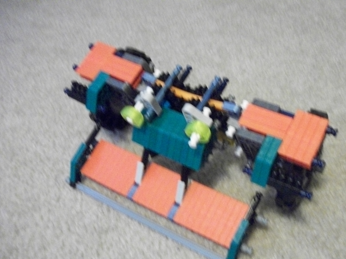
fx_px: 379
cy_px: 153
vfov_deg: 37.5
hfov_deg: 48.8
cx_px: 201
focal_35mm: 38
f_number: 2.9
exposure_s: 1/15
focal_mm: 5.7
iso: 640
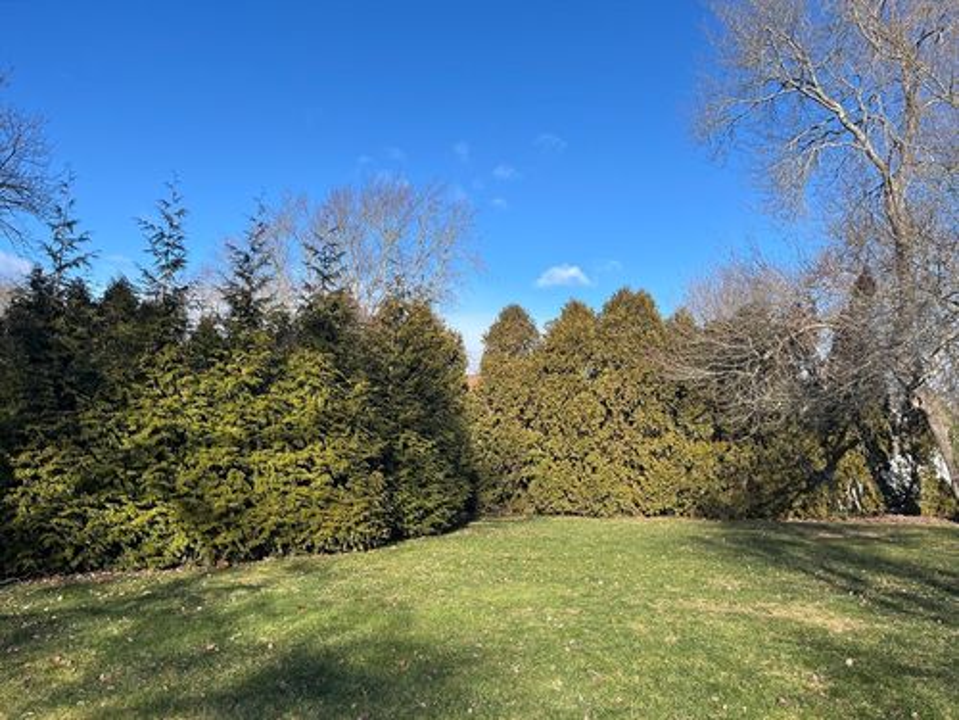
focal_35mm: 26
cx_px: 480
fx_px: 720
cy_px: 360
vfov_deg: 53.1
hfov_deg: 67.3
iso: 50
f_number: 1.6
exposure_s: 1/2101
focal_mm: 5.1
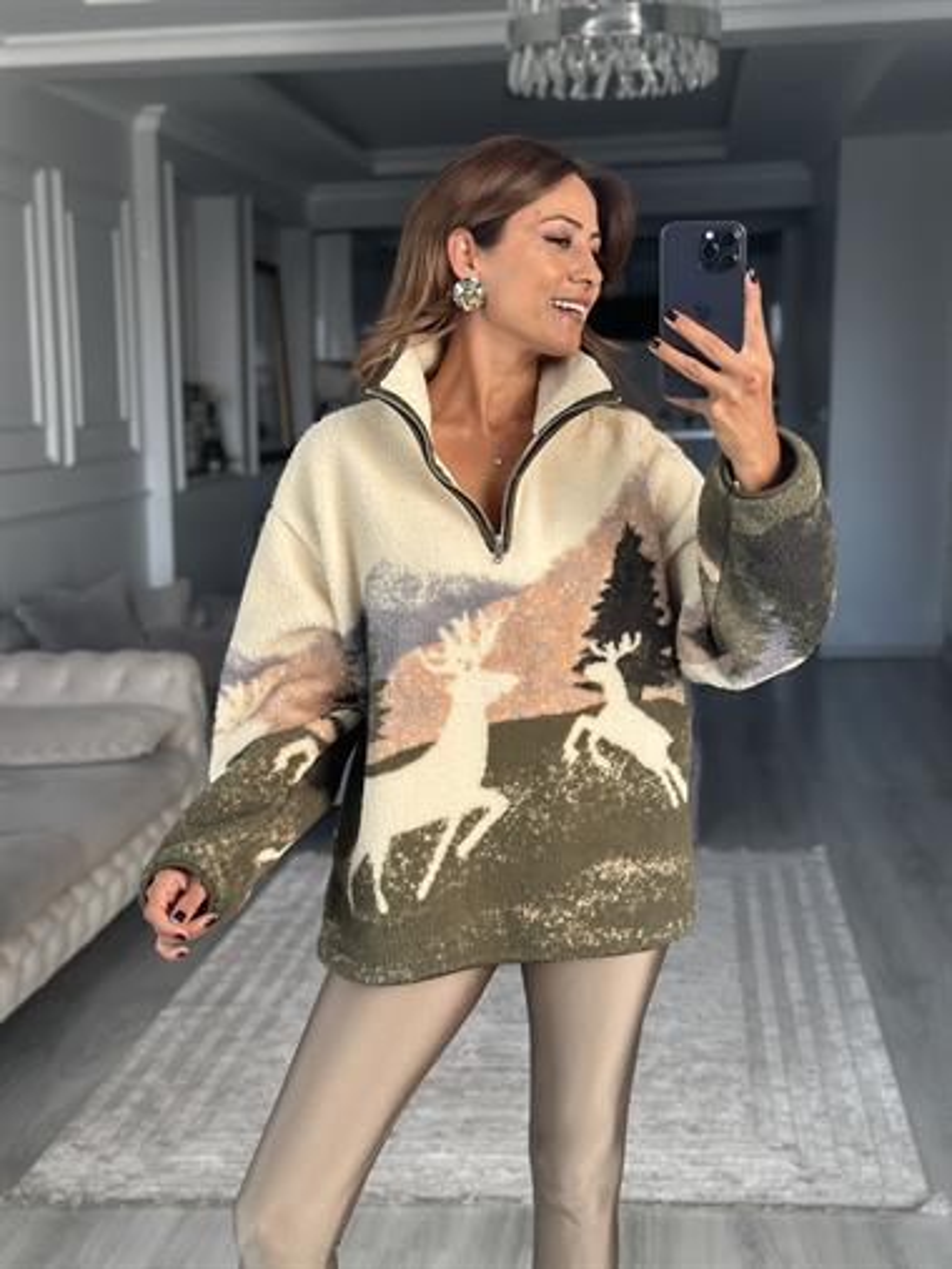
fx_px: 1759
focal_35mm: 48
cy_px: 634
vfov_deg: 39.6
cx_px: 476
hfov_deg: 30.3
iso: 100
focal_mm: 6.86
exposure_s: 1/161
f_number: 1.78
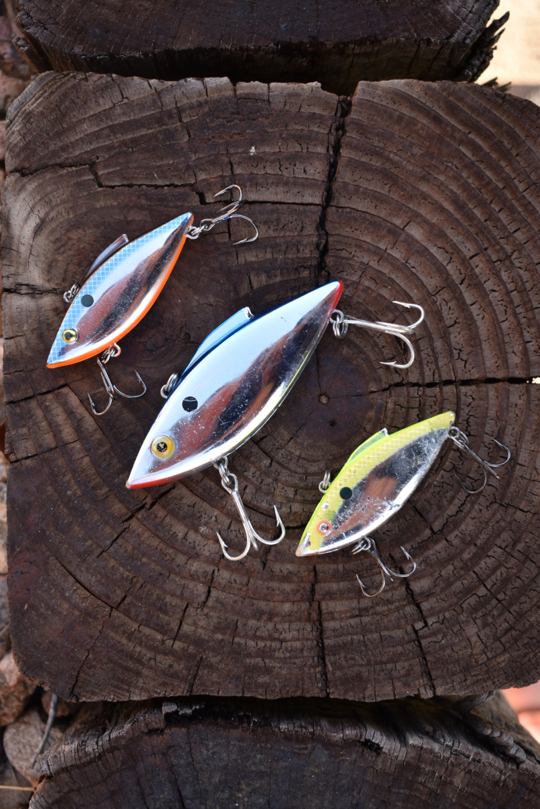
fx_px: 1147
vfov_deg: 38.9
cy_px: 404
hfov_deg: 26.5
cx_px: 270
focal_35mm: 51
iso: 100
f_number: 4.5
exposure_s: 1/60
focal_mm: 34
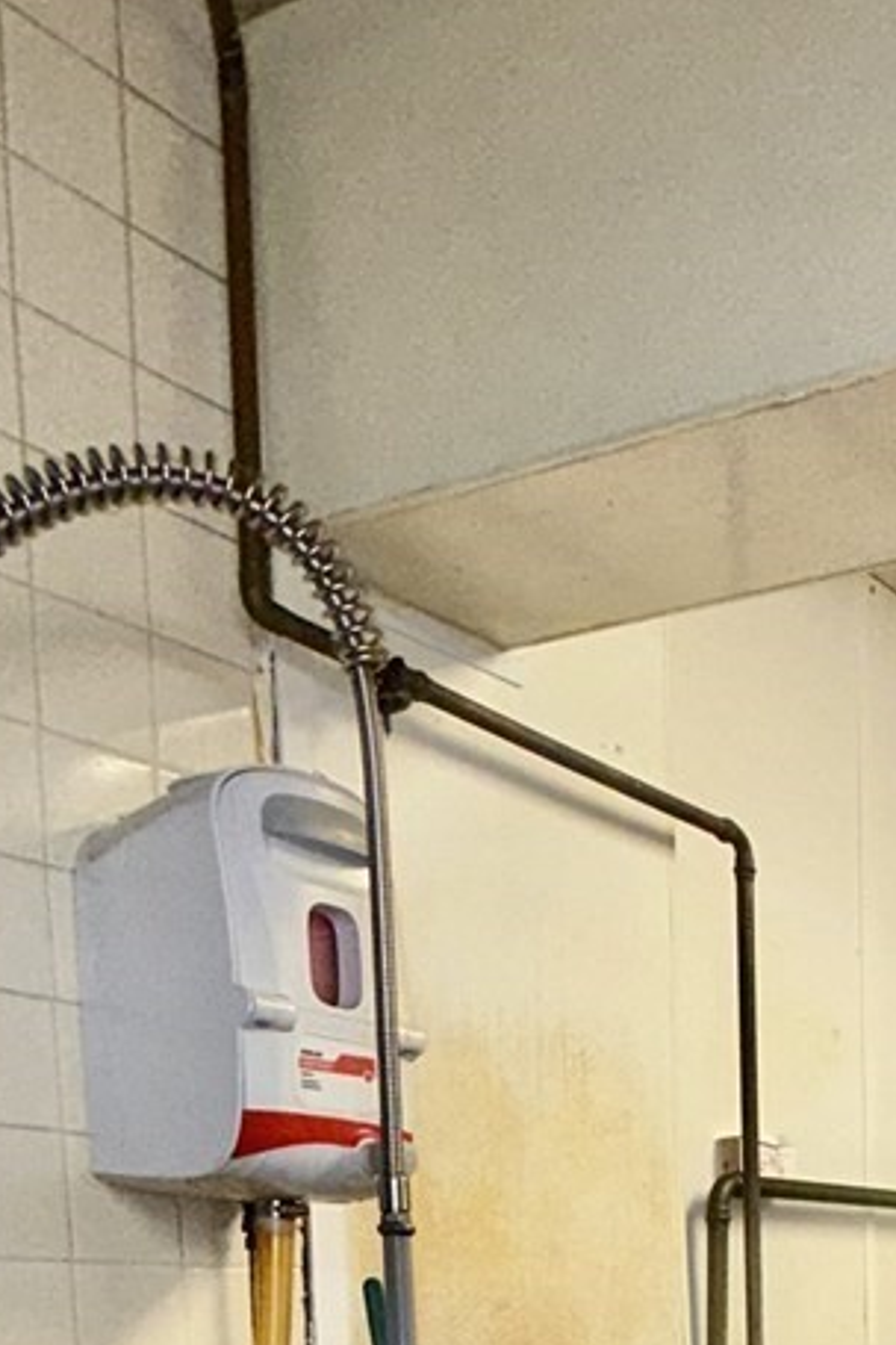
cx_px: 996
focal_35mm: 49
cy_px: 1596
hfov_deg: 25.4
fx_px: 1829
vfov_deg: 33.3
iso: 80
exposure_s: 1/74
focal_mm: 2.22
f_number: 2.2
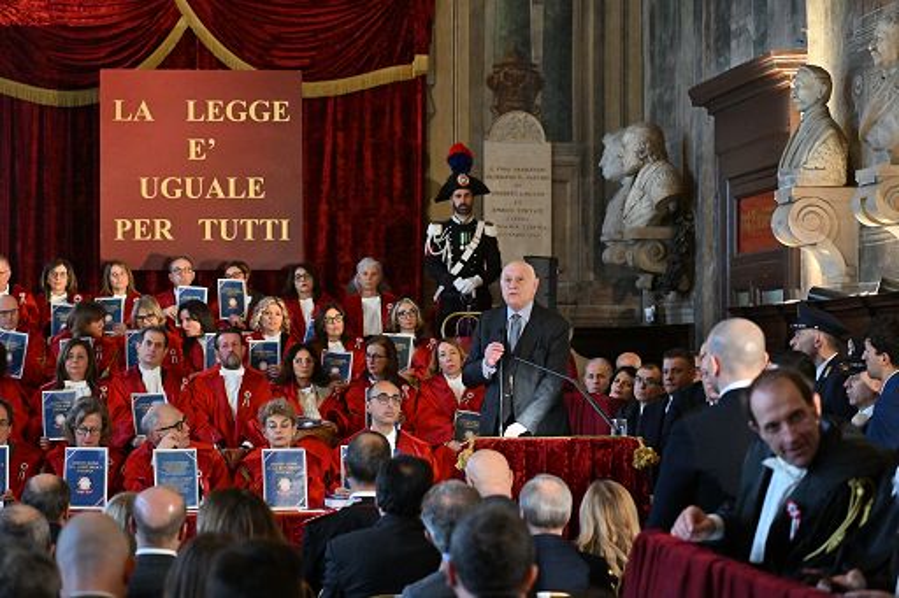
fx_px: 2496
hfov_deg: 20.4
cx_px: 450
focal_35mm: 100
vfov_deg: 13.7
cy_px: 299
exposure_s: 1/160
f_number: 5
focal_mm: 100
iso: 4000
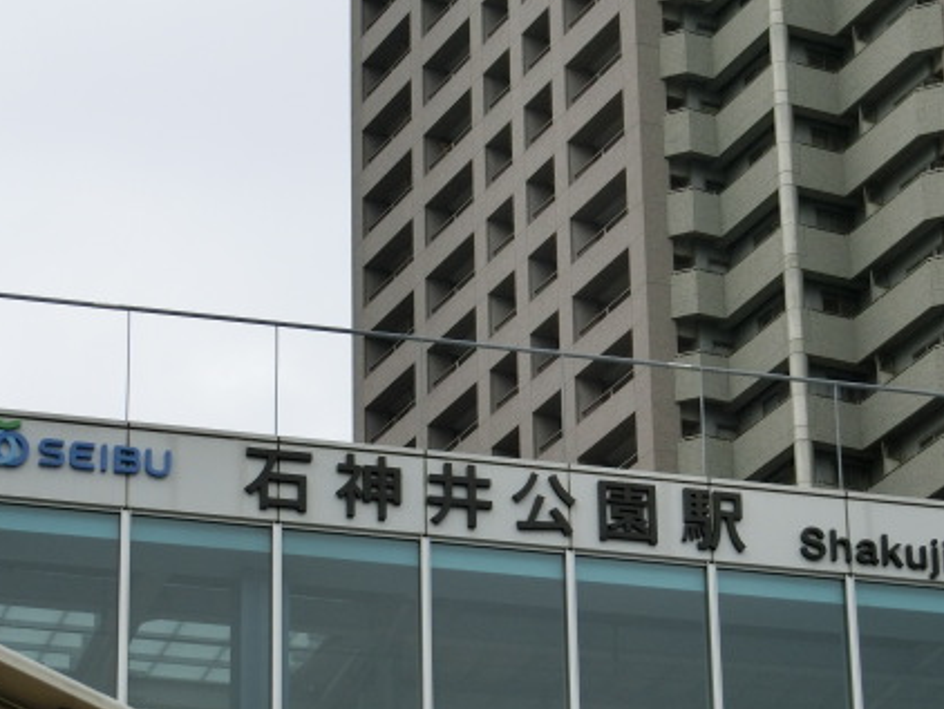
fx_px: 3847
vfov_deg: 10.5
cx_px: 593
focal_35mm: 141
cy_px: 412
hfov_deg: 14.0
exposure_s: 1/125
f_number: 5.6
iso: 125
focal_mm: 16.5
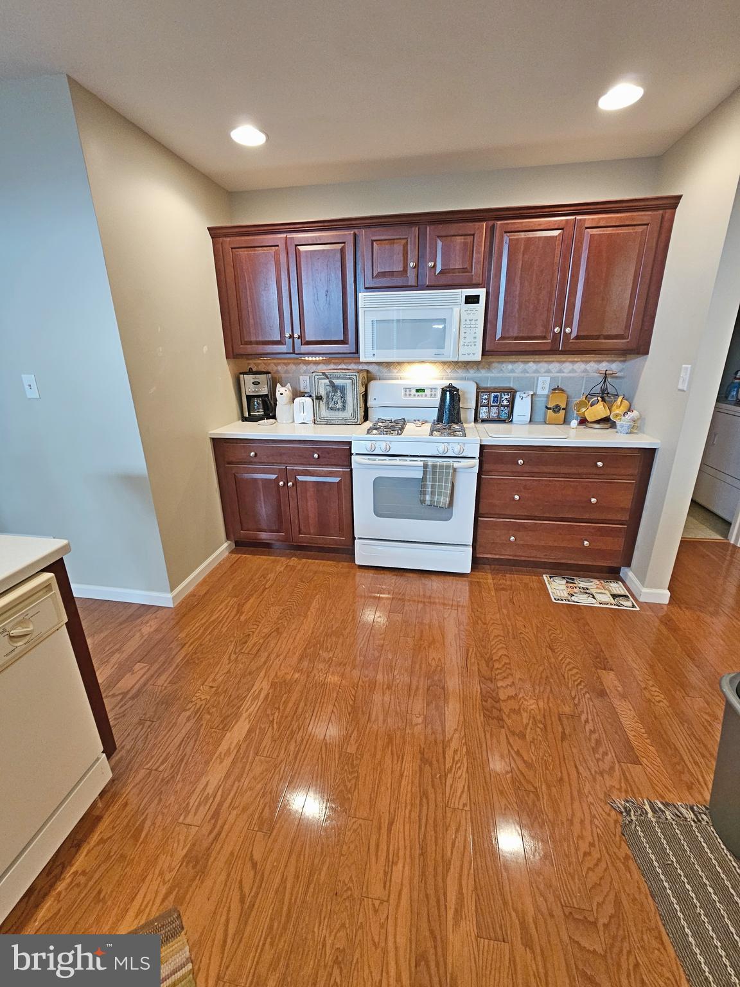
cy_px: 494
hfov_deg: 89.9
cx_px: 370
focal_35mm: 13
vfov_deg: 106.2
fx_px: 371
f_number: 2.2
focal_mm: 2.2
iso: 320
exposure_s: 1/40
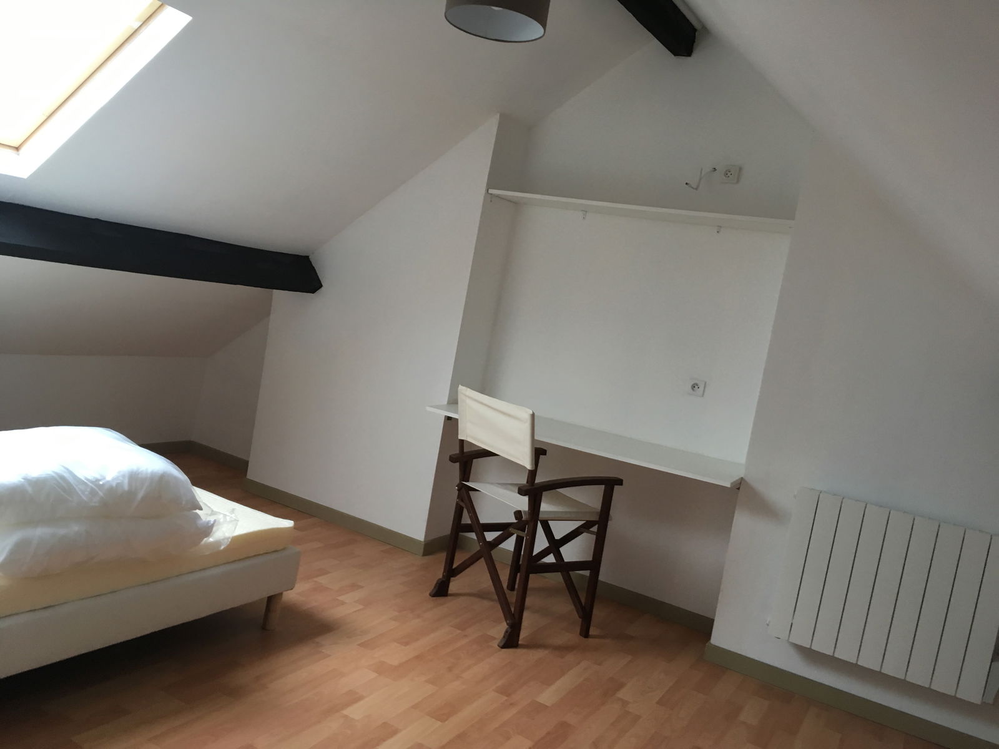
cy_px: 374
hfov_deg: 61.7
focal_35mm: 29
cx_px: 500
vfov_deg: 48.2
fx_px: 837
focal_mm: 4.15
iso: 125
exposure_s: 1/33
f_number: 2.2
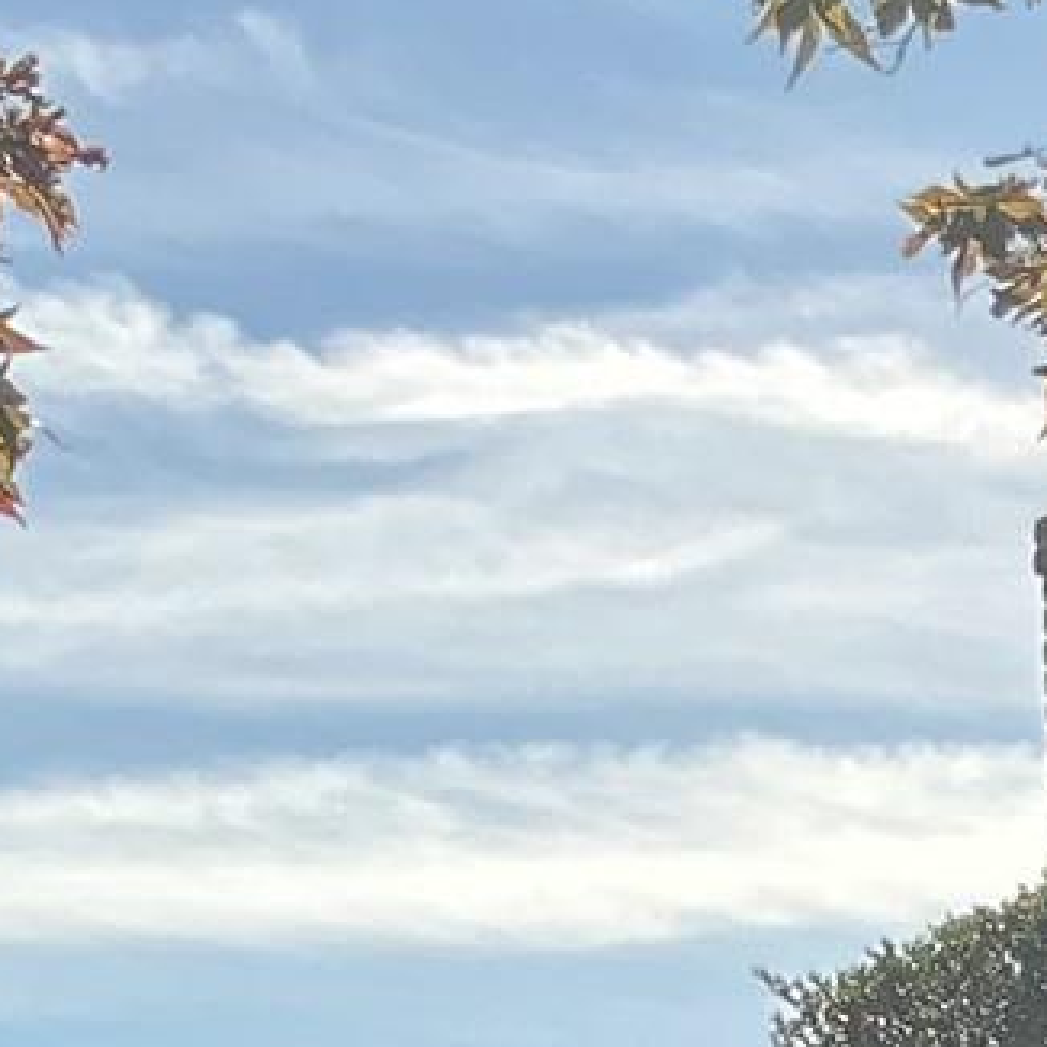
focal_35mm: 161
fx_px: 5509
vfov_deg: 9.9
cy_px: 2280
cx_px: 2120
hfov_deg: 10.0
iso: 25
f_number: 1.8
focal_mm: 3
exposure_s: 1/978
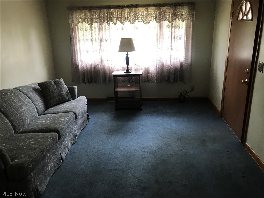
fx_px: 214
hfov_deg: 63.4
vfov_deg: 49.7
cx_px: 132
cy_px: 99
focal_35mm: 28
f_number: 1.8
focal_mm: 3.99
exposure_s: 1/17
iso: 40
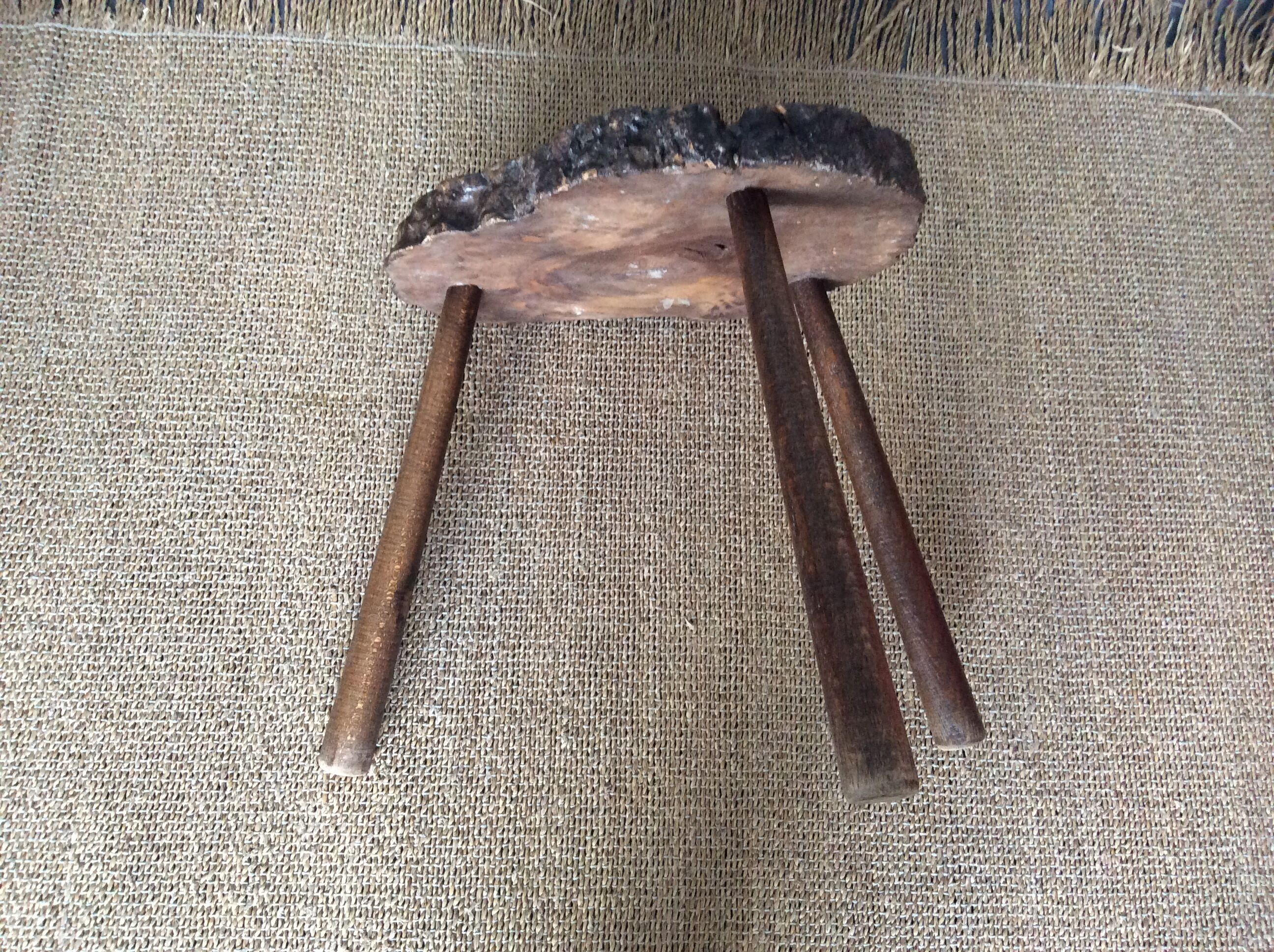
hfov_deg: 56.9
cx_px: 637
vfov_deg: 44.1
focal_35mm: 32
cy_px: 476
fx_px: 1176
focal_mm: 3.3
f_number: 2.4
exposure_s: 1/25
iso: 160
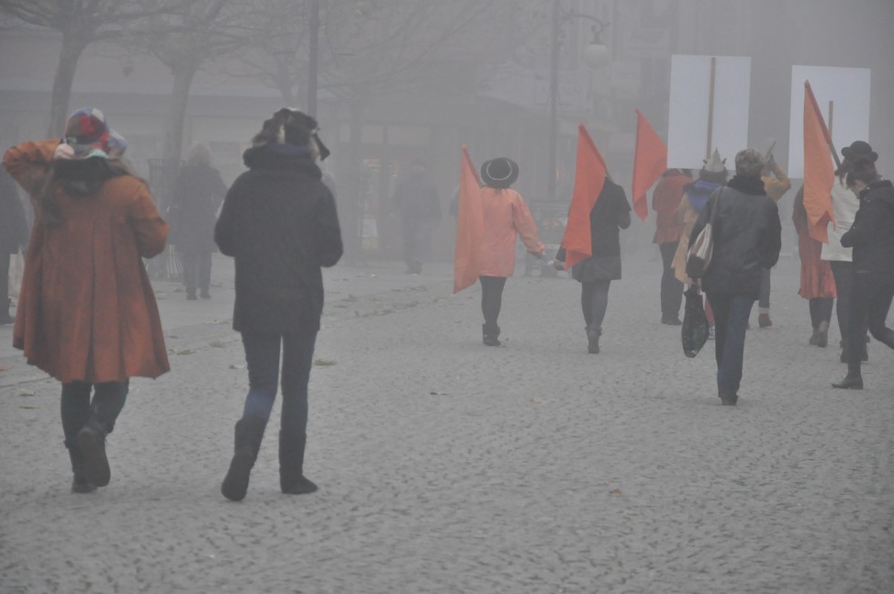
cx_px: 431
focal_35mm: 166
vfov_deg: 8.3
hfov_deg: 12.4
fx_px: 4106
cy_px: 306
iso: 2000
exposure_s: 1/250
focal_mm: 105
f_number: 5.6
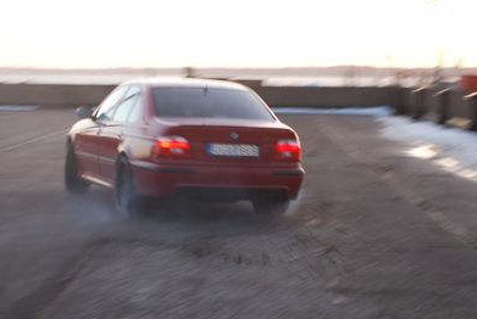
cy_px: 141
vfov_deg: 12.7
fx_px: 1433
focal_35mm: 108
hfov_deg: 18.8
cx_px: 161
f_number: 5.3
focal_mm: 44
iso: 360
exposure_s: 1/30
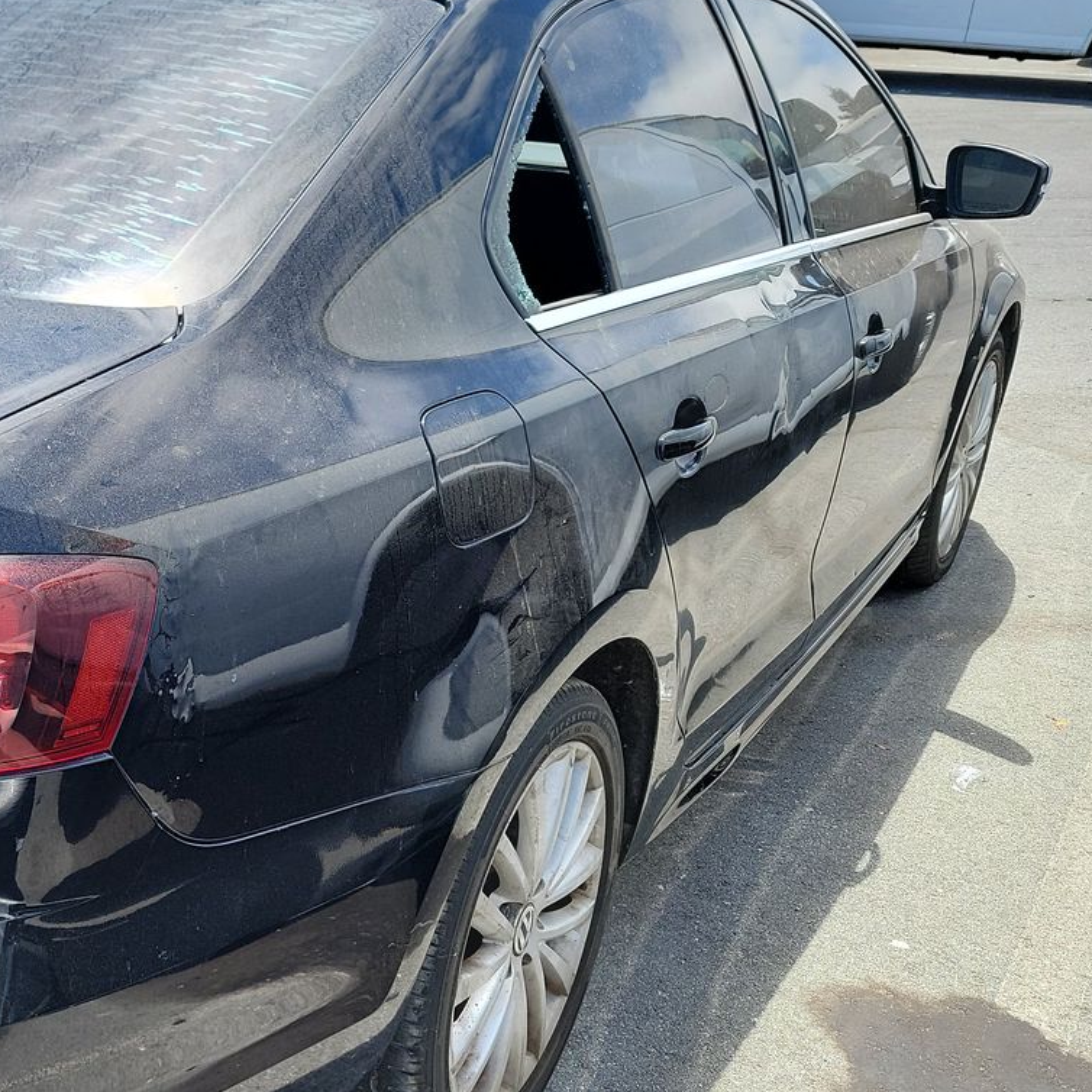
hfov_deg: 34.6
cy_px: 597
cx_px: 32
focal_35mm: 45
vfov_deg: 37.5
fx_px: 1606
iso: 50
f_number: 1.8
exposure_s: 1/284
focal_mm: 6.7
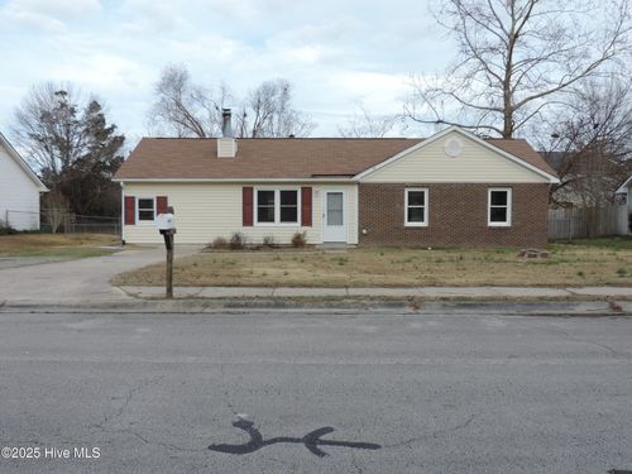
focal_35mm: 33
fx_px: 602
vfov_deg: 42.9
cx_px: 316
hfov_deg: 55.4
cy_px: 237
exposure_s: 1/400
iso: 80
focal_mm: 5.8
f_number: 3.2
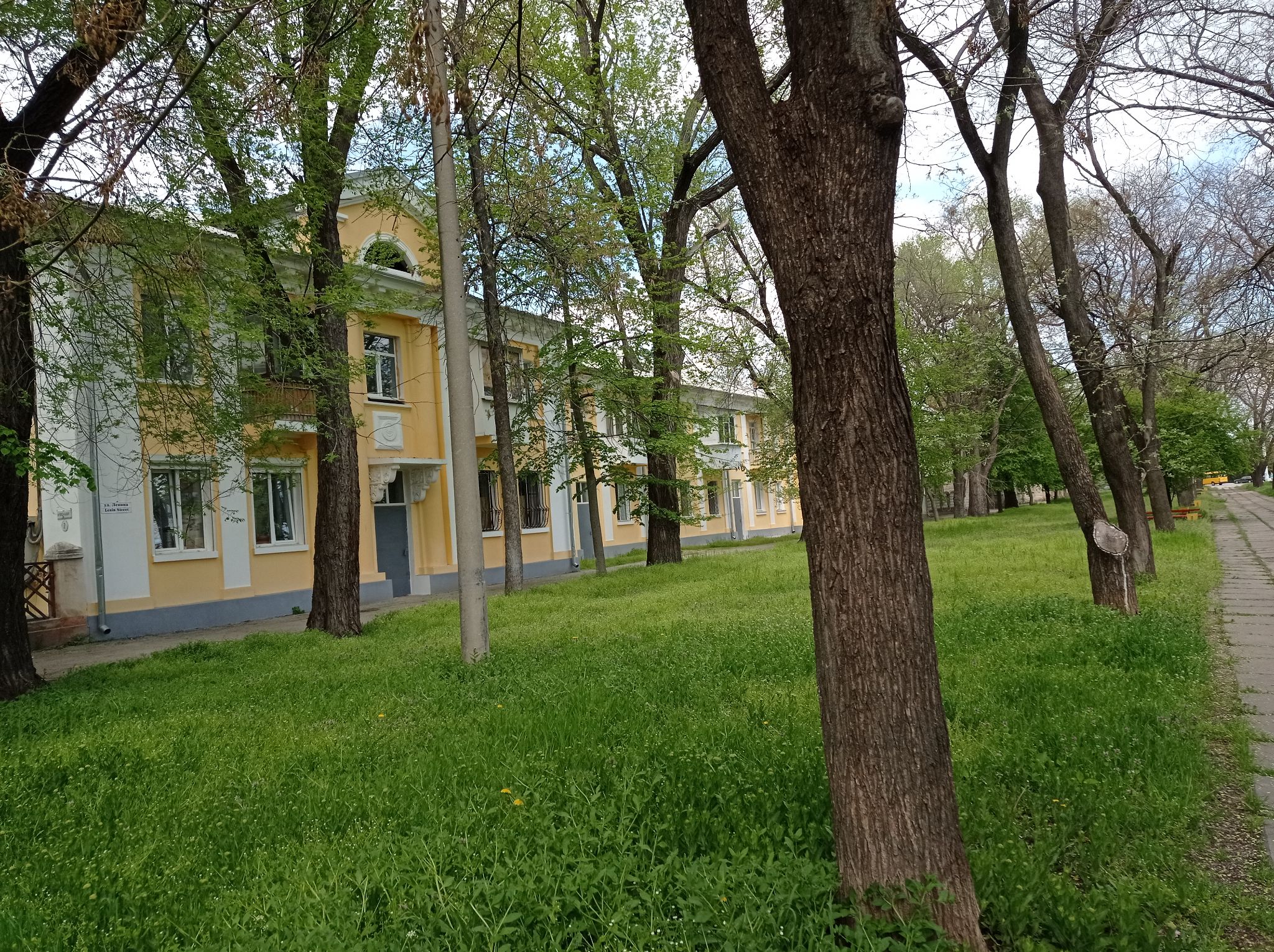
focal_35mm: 28
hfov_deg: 63.5
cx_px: 637
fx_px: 1029
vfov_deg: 49.7
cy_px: 476
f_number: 1.79
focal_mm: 4.74
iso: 105
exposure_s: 1/1142
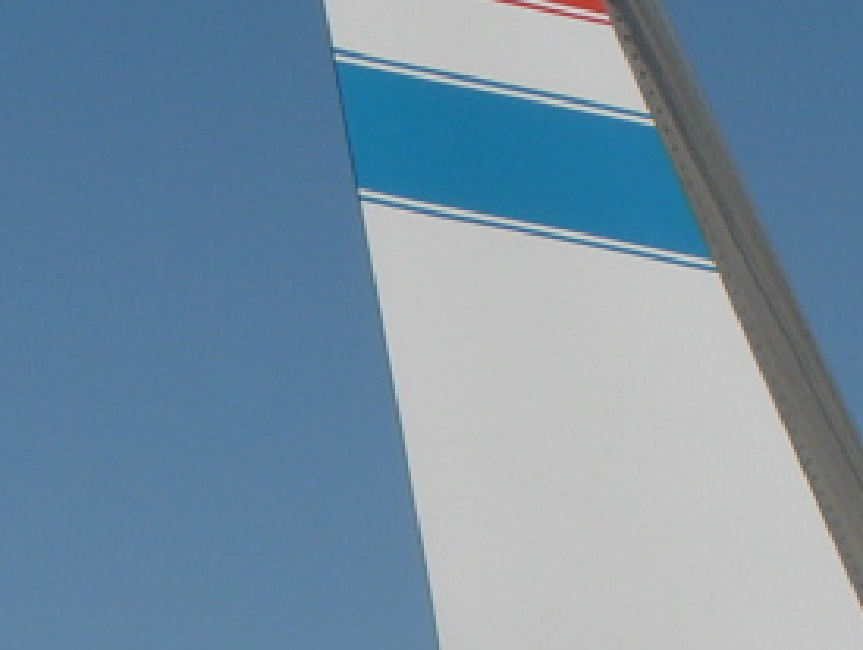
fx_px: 5941
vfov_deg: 6.2
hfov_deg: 8.3
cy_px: 832
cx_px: 675
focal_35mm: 238
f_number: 8
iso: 100
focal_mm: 10.5
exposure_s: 1/400
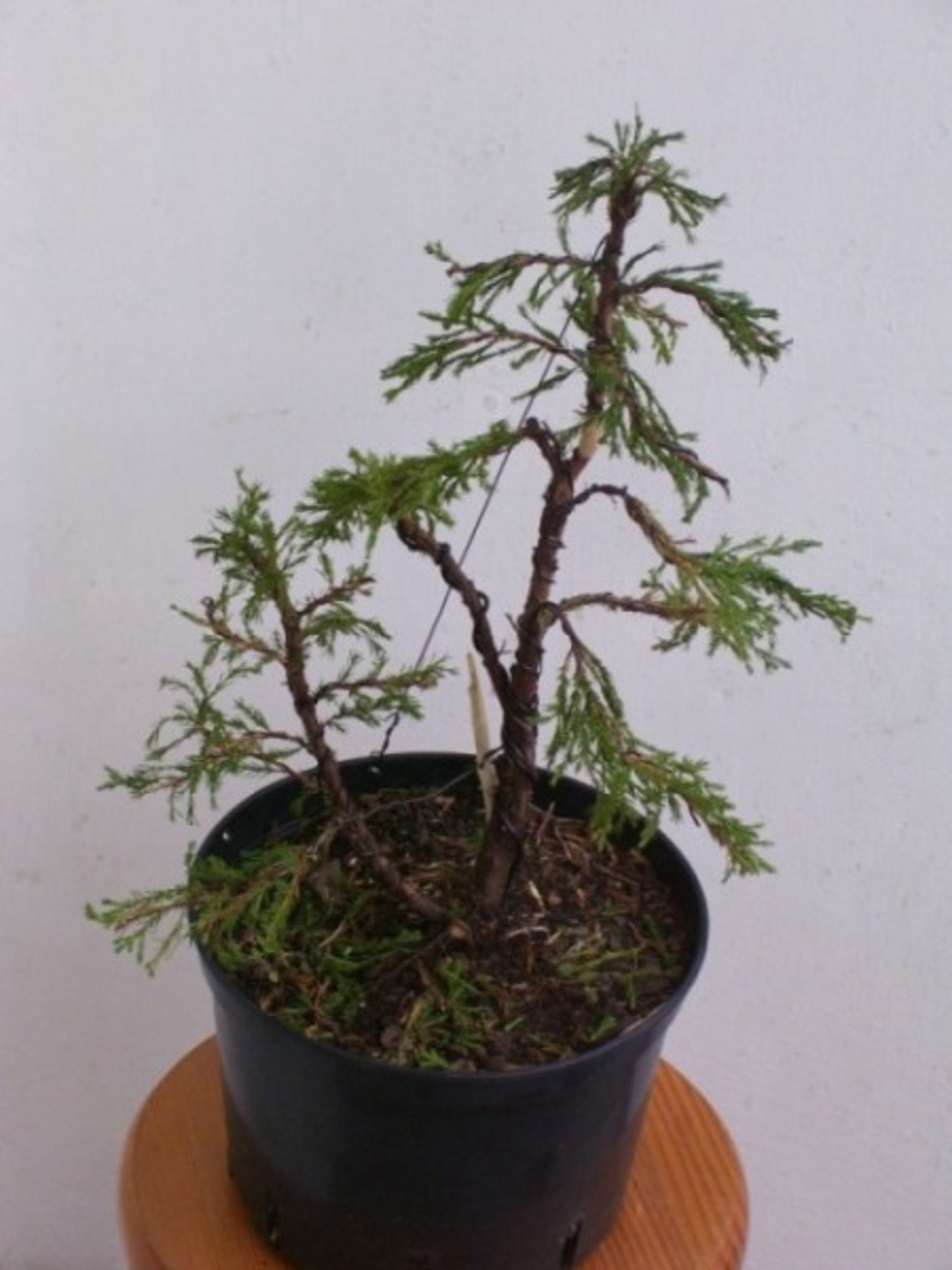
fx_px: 3740
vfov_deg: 19.3
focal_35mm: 102
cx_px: 476
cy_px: 635
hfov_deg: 14.5
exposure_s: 1/45
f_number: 4.6
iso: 160
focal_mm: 16.8
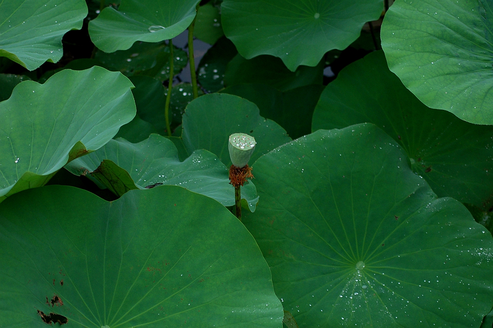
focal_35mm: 105
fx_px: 1437
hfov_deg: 19.5
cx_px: 246
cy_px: 164
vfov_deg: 13.0
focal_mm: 70
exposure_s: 1/100
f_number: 4.5
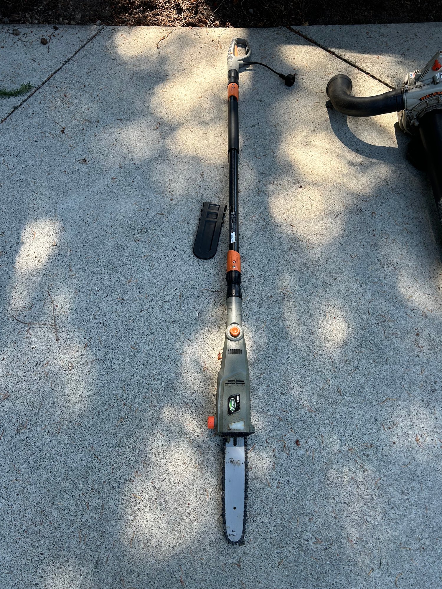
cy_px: 294
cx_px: 221
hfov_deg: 53.1
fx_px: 443
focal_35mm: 26
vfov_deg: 67.3
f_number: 1.5
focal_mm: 5.7
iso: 50
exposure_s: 1/351
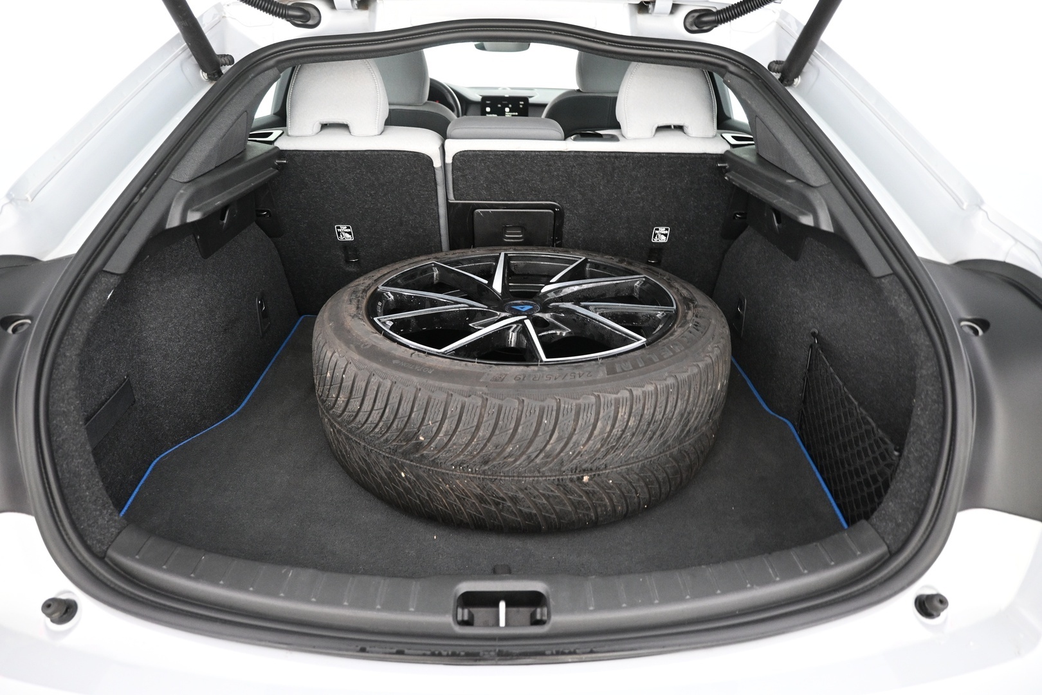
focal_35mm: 24
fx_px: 695
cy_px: 348
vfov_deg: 53.1
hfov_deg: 73.7
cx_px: 521
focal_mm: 16
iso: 1600
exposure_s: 1/15
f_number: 3.5
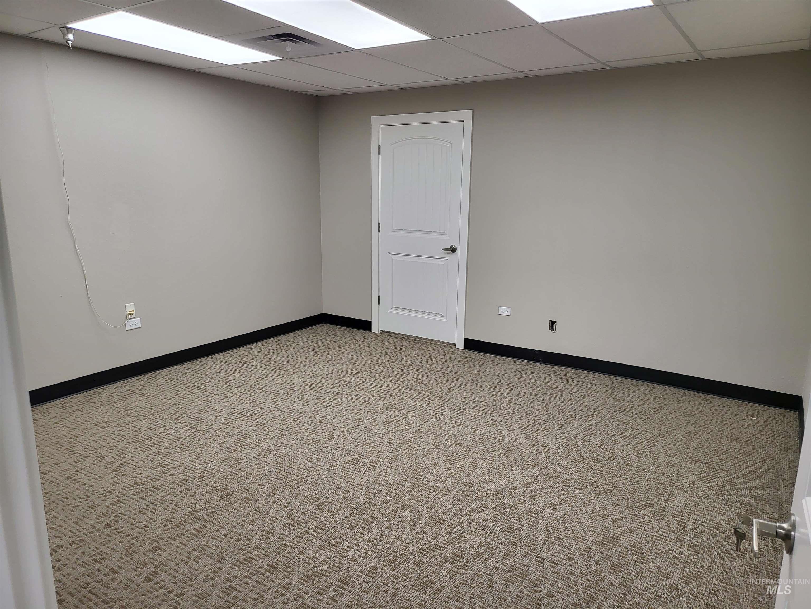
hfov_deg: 71.6
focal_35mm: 24
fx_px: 562
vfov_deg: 56.8
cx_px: 406
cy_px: 304
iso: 125
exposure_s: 1/100
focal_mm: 5
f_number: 1.8
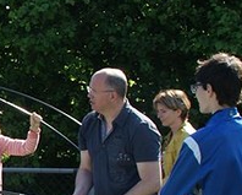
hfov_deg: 13.0
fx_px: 940
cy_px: 153
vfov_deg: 11.8
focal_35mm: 131
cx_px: -215
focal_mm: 18
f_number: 8
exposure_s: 1/80
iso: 100
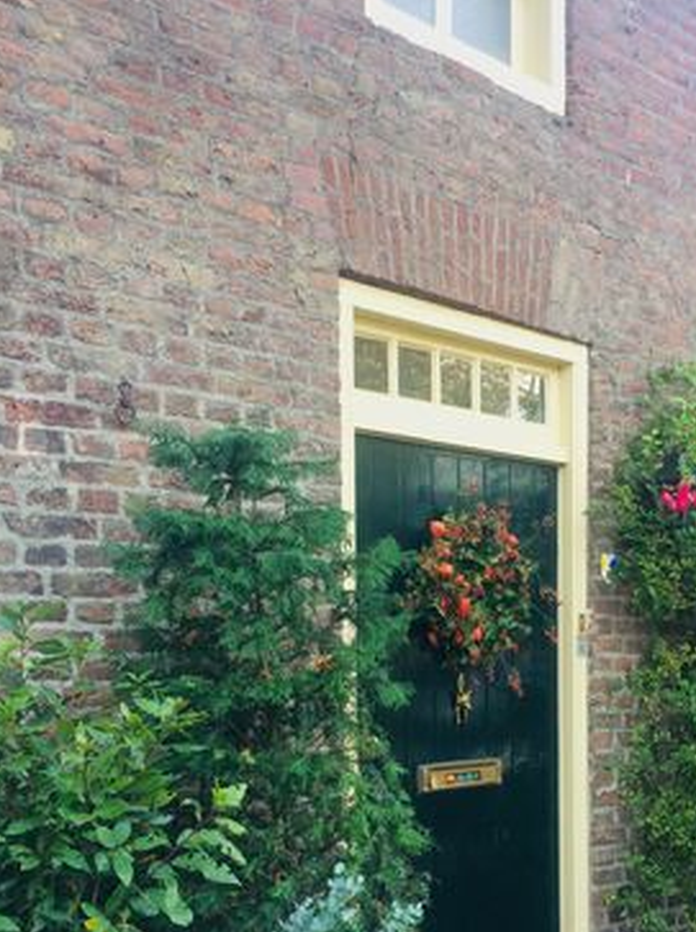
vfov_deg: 43.8
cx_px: 489
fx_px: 1129
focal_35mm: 42
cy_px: 666
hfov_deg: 33.8
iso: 64
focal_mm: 4.15
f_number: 2.2
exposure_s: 1/100
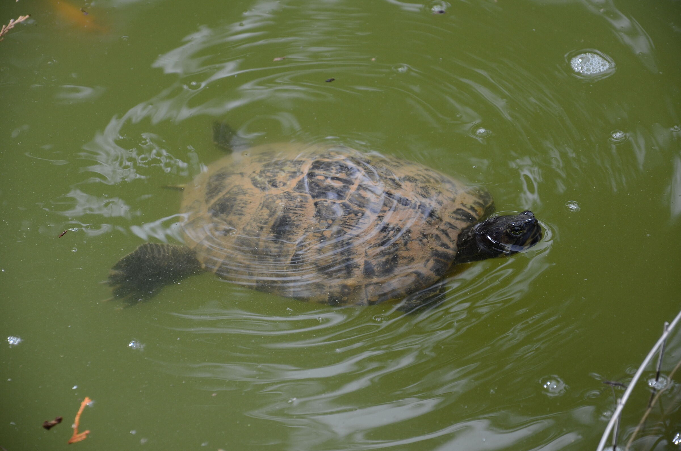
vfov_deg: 8.7
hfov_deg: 13.1
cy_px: 226
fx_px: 2973
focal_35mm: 158
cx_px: 340
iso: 400
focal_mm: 105
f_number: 5.6
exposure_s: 1/320
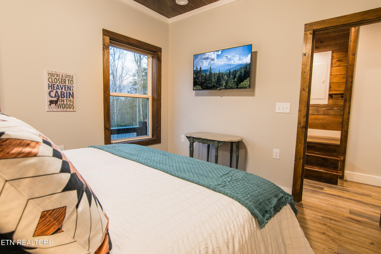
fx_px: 190
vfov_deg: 67.4
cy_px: 127
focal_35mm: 18
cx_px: 190
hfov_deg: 90.0
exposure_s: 1/10
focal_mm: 12
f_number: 6.3
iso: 400
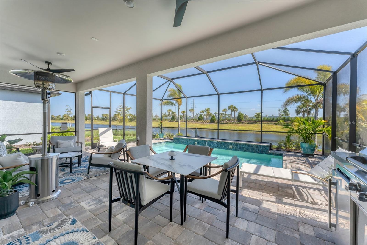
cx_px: 184
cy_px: 122
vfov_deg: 81.2
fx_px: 143
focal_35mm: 14
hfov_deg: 104.3
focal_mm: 14
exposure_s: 1/8000
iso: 400
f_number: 7.1
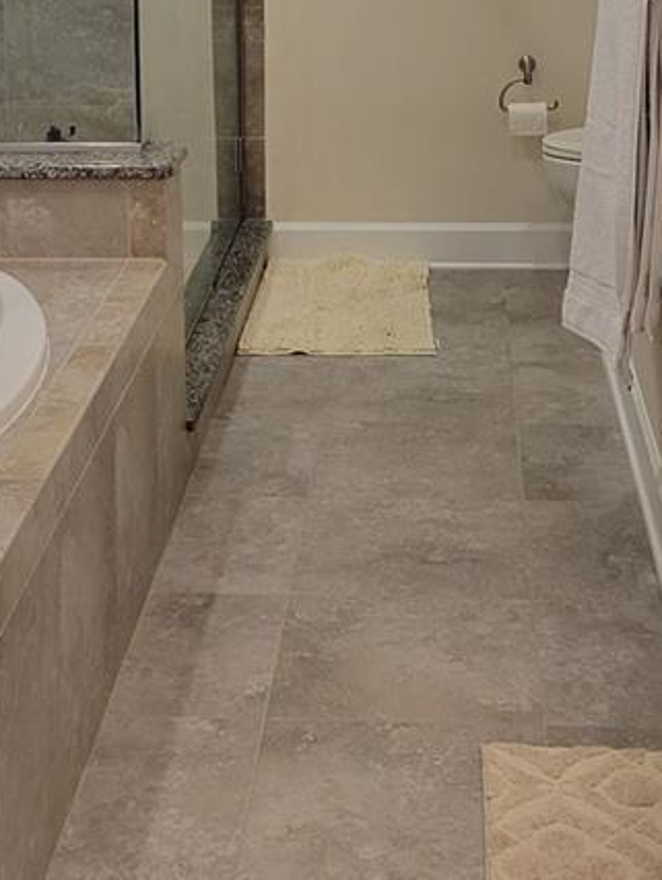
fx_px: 1859
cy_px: -60
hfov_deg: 20.2
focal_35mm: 73
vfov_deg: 25.0
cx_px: 322
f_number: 1.8
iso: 160
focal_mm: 5.4
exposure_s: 1/120
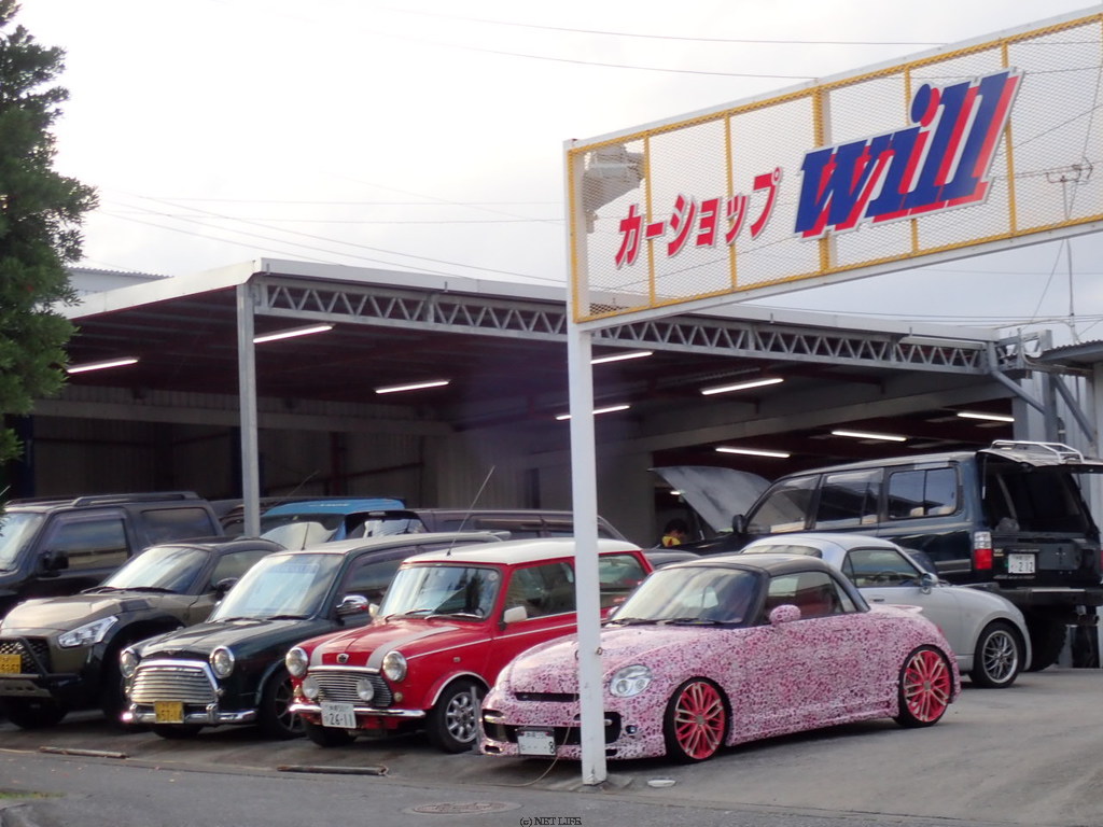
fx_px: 3186
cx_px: 552
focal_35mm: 100
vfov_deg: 14.8
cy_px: 414
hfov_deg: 19.6
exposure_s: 1/200
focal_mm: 18
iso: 200
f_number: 4.9
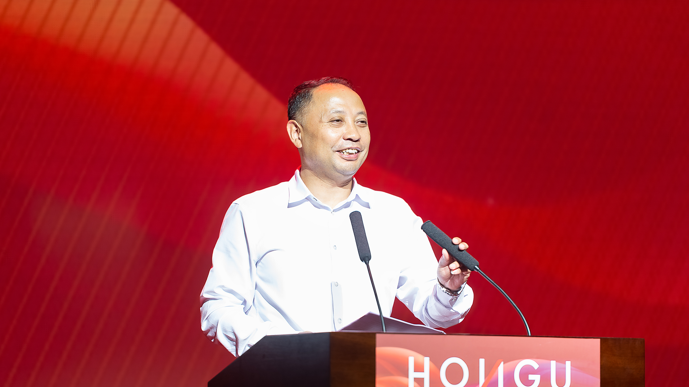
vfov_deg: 5.8
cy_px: 224
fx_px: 3837
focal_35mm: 210
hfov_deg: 10.3
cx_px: 345
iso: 100
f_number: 2.8
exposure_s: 1/60
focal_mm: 200
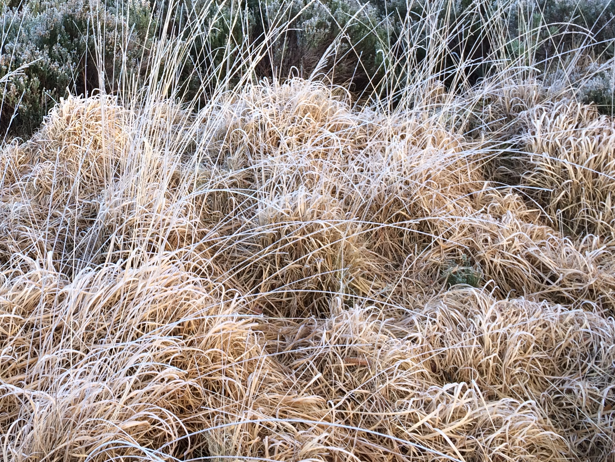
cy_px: 67
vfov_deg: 25.9
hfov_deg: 34.2
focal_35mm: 55
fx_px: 977
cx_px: 157
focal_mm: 4.15
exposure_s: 1/173
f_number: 2.2
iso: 32
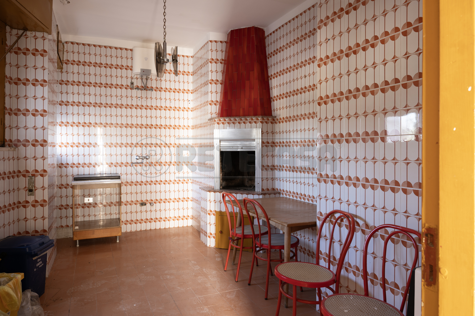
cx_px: 238
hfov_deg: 73.8
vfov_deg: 53.1
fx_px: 316
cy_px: 158
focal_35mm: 24
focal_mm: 24
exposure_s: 1/2.5
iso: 250
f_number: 8
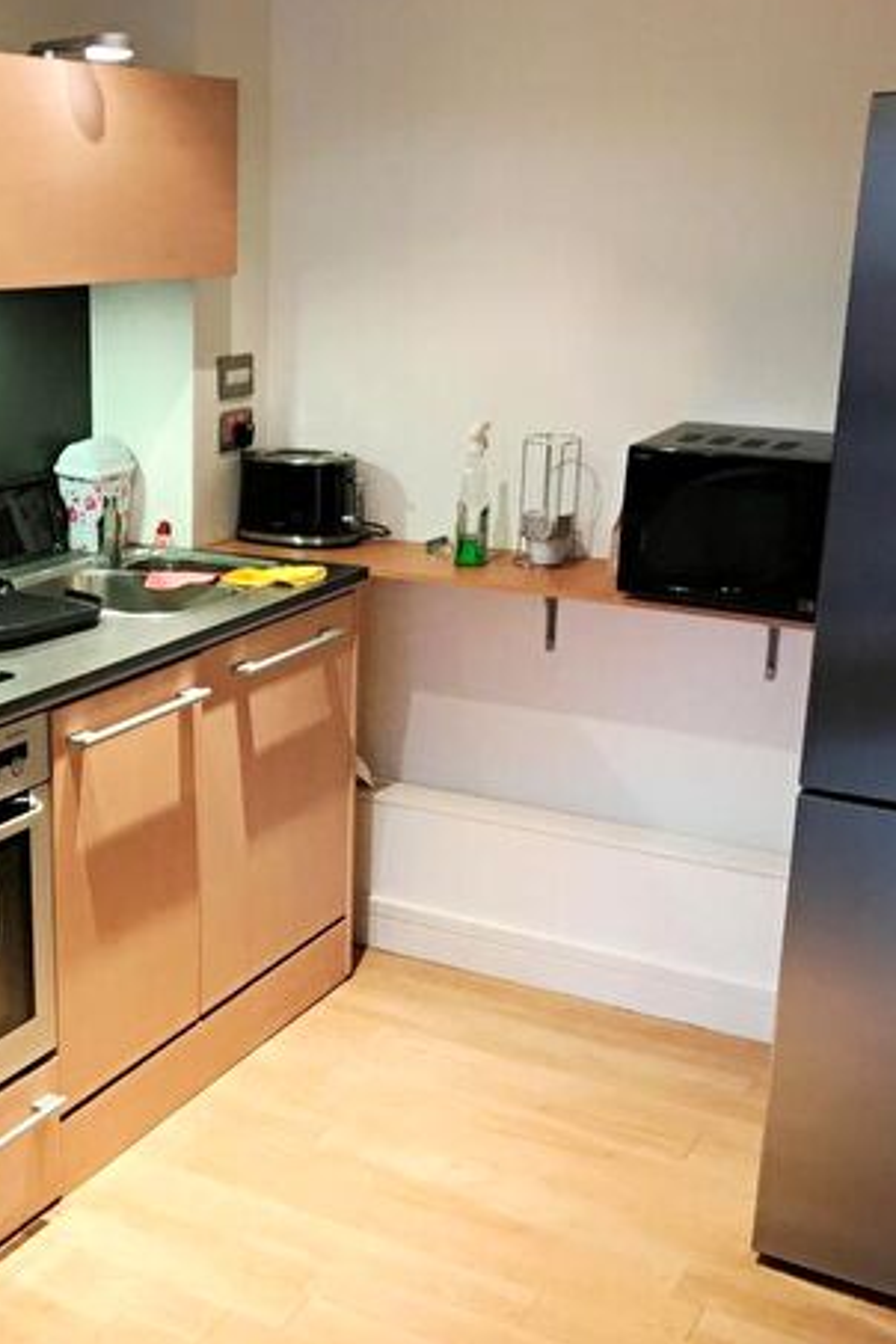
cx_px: 113
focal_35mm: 45
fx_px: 1680
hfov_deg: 28.8
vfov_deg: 43.5
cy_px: 749
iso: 40
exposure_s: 1/17
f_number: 1.8
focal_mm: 3.99
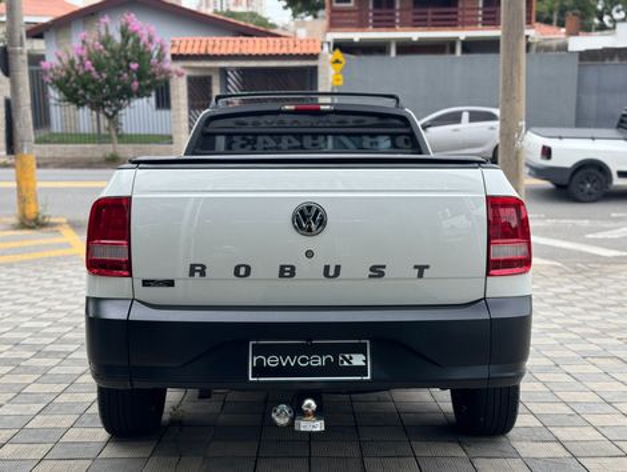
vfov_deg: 30.3
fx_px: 871
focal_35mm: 48
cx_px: 314
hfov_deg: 39.6
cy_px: 236
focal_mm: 6.76
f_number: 1.78
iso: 64
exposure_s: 1/995
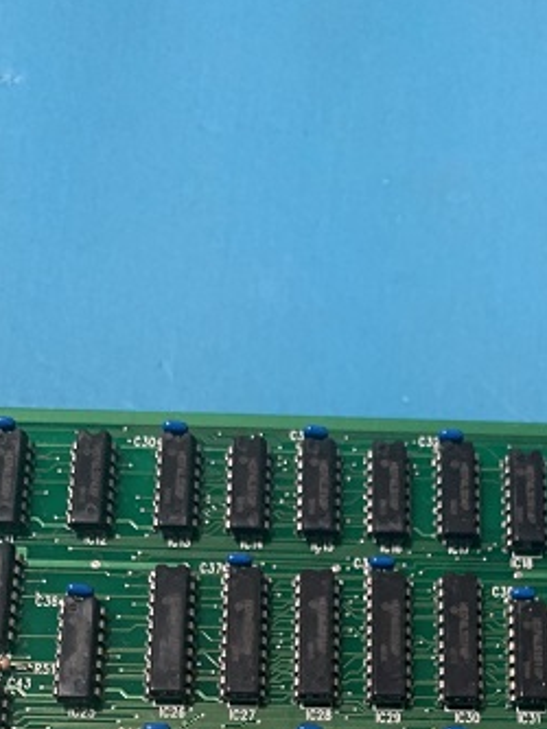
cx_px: 447
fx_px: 1327
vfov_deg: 27.6
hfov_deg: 22.9
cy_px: 835
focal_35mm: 63
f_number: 1.8
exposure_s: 1/60
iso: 250
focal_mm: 4.25
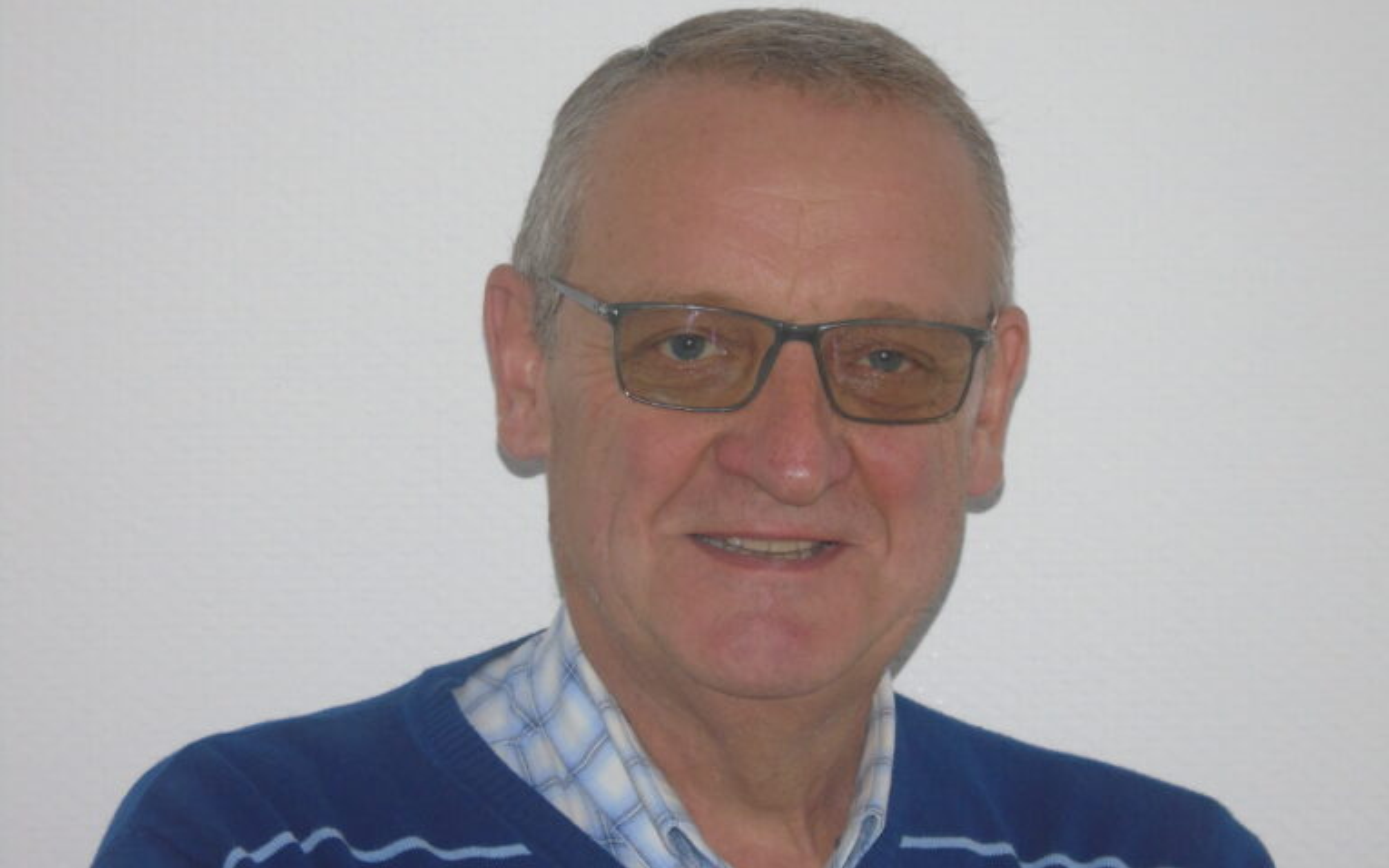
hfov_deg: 10.6
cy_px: 461
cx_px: 695
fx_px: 7495
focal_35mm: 198
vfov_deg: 6.6
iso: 320
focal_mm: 33
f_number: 5
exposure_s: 1/60
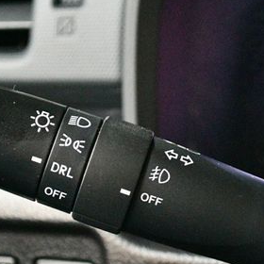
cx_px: 140
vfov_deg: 13.0
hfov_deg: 13.0
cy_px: 196
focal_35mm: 134
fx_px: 1156
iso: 12800
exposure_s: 1/50
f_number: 5.3
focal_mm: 46
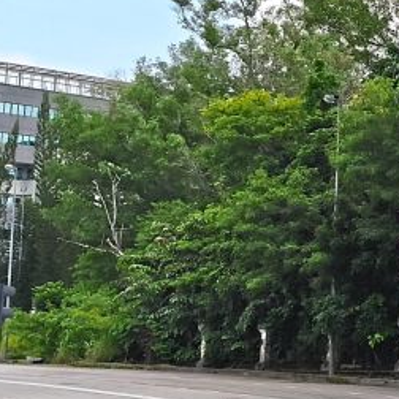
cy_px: 131
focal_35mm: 113
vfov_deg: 15.4
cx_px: 896
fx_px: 1474
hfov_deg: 12.7
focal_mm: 4.84
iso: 80
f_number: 1.8
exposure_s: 1/3409
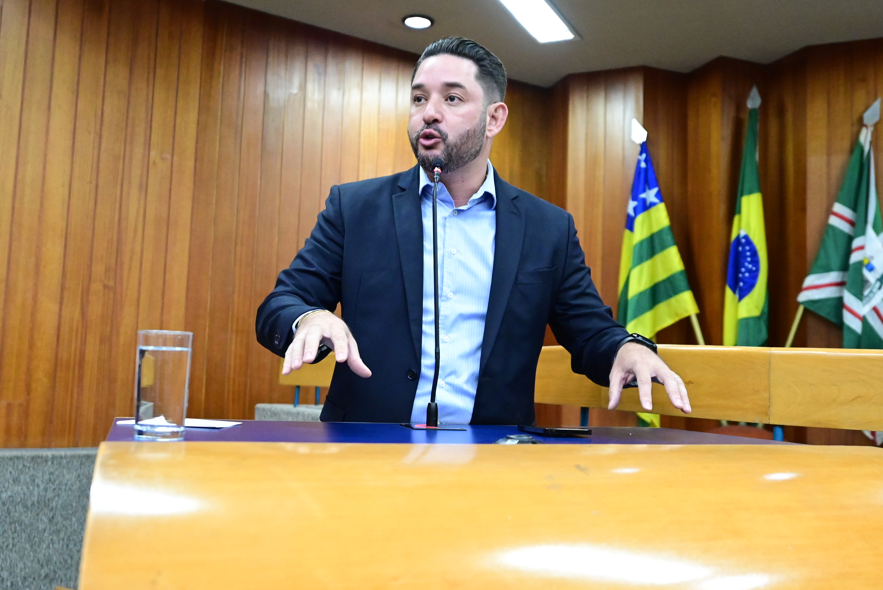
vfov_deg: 36.9
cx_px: 442
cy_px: 295
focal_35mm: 36
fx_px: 884
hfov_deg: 53.1
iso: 6400
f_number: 2.8
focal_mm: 24
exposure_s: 1/250
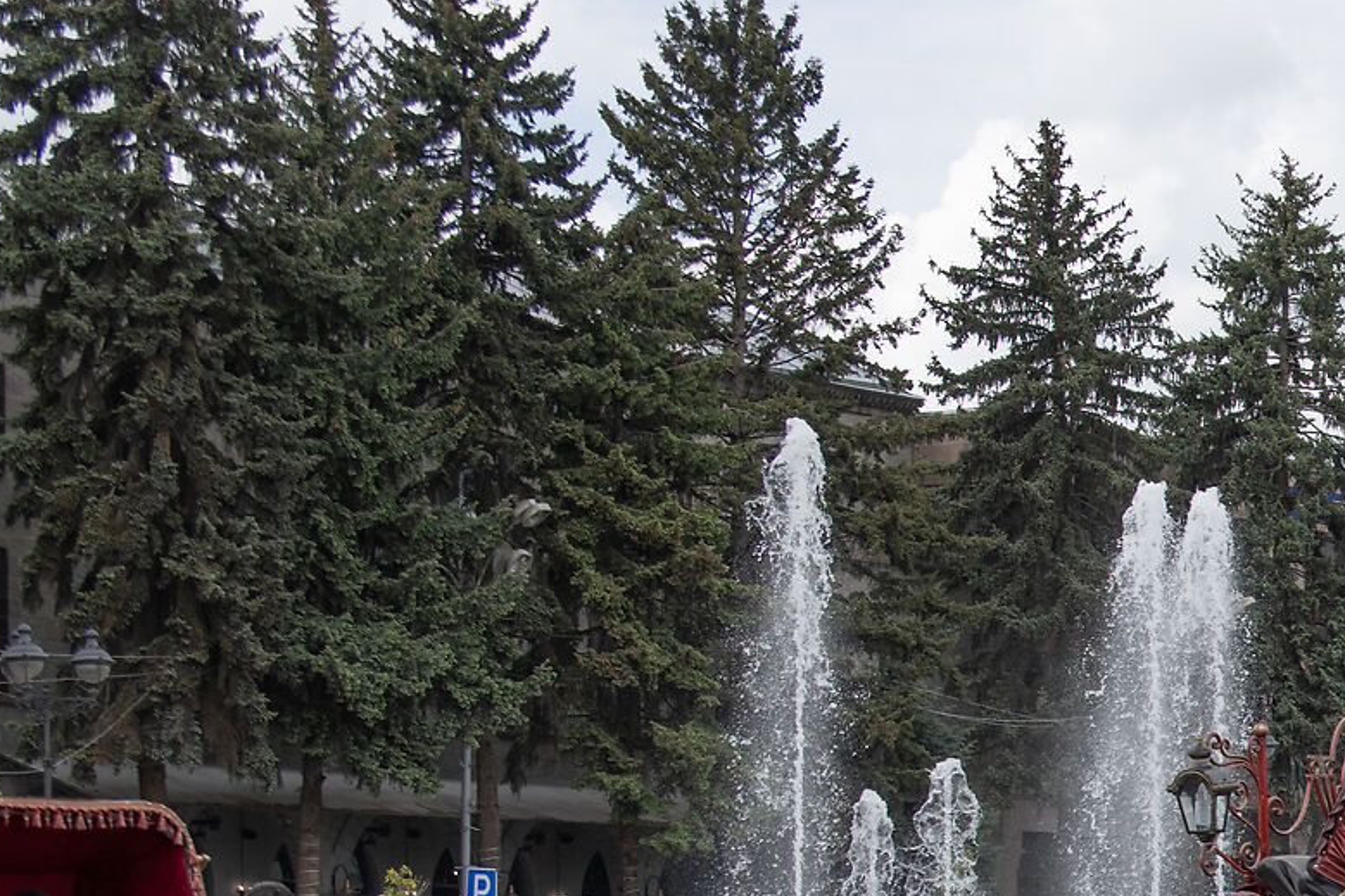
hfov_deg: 10.4
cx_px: 1991
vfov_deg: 7.1
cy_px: 1345
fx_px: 7134
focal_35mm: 191
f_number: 7.1
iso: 100
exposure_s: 1/400
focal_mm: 62
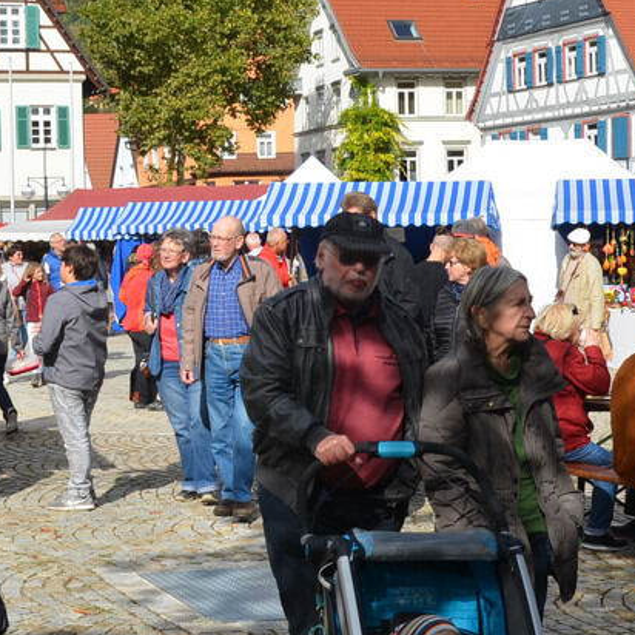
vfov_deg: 25.4
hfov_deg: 24.8
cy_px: 322
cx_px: 97
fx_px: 1411
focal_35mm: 68
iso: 100
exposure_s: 1/350
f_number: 9.5
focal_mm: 22
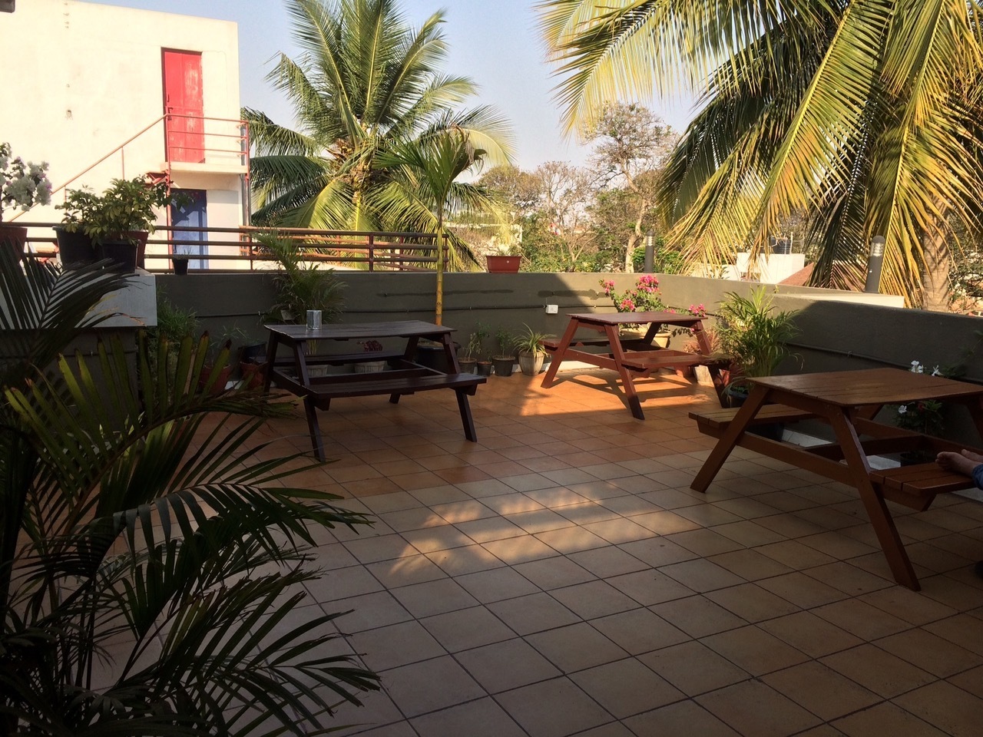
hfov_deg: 61.7
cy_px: 368
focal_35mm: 29
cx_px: 492
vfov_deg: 48.2
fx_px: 824
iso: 32
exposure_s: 1/1001
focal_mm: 4.15
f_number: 2.2
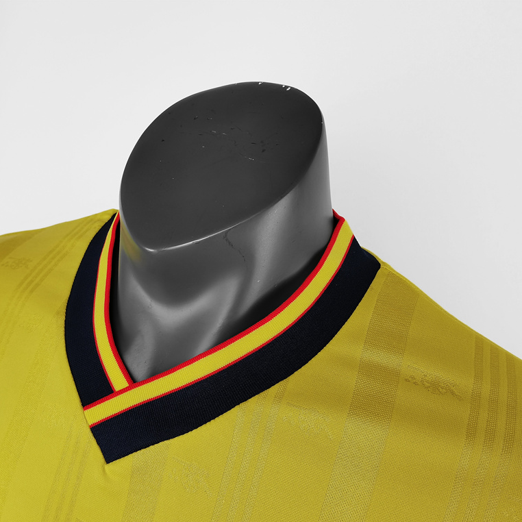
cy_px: 262
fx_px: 648
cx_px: 187
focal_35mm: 38
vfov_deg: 43.9
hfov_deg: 43.4
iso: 200
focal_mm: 5.58
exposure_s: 1/100
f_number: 1.8
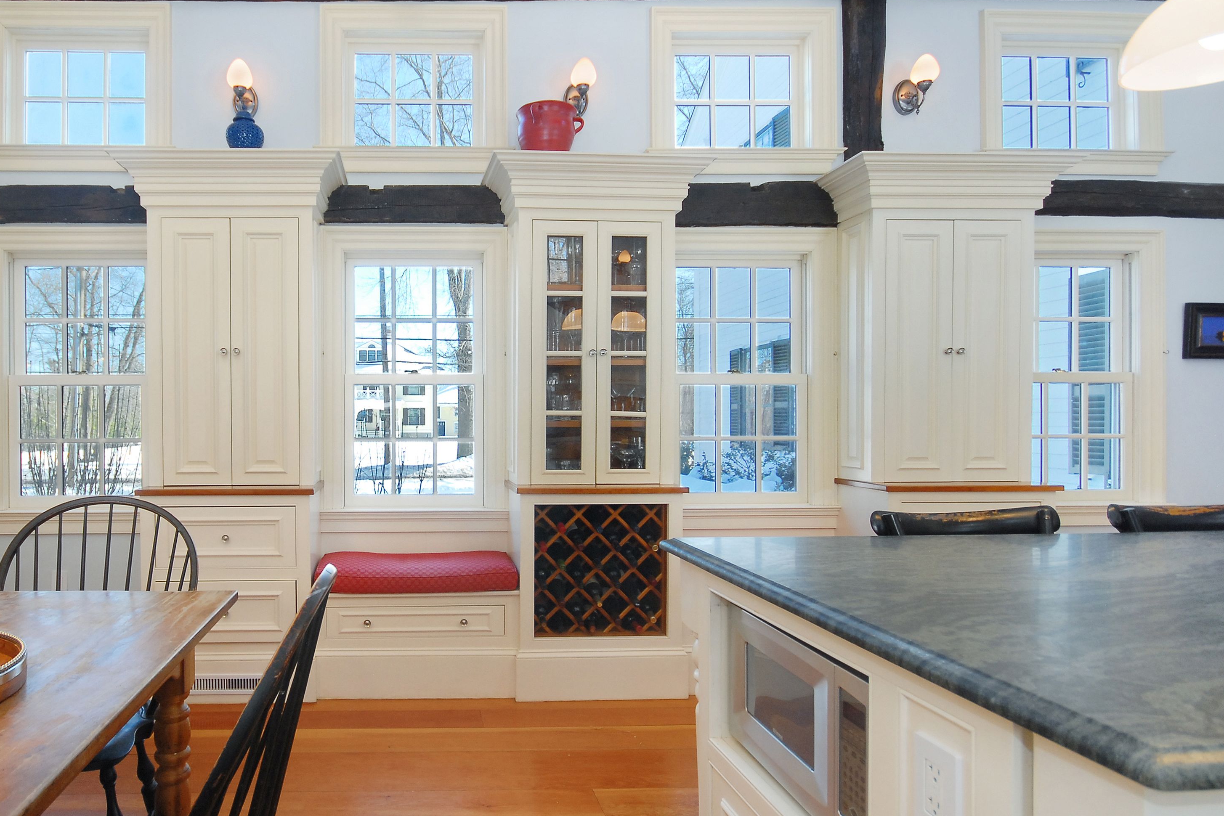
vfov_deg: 61.7
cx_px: 415
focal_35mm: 20
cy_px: 467
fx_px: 680
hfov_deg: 81.3
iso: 500
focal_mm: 10
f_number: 5.6
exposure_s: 1/40
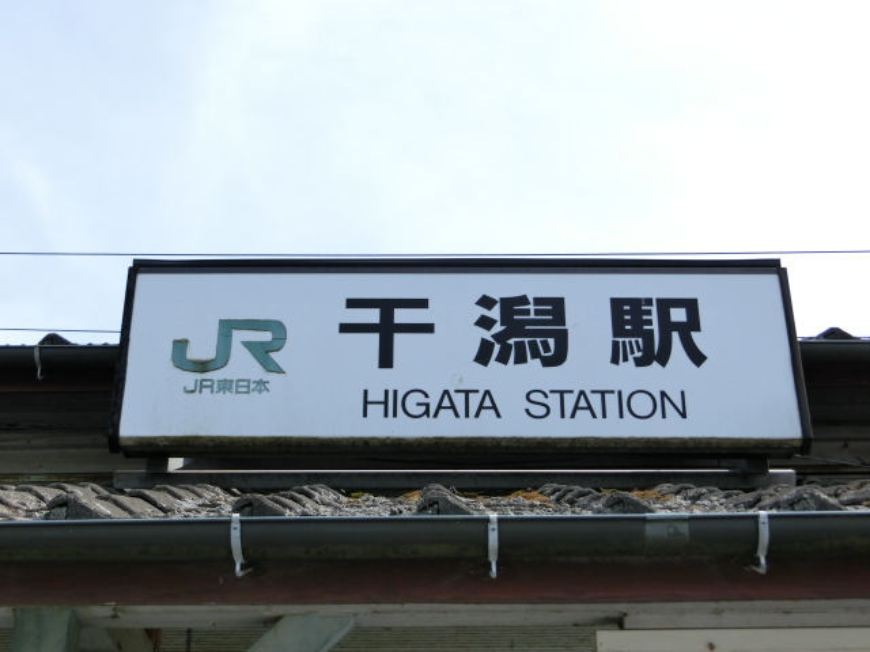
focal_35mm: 60
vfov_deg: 24.4
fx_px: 1508
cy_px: 326
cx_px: 435
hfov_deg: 32.2
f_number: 5
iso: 80
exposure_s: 1/320
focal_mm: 10.7
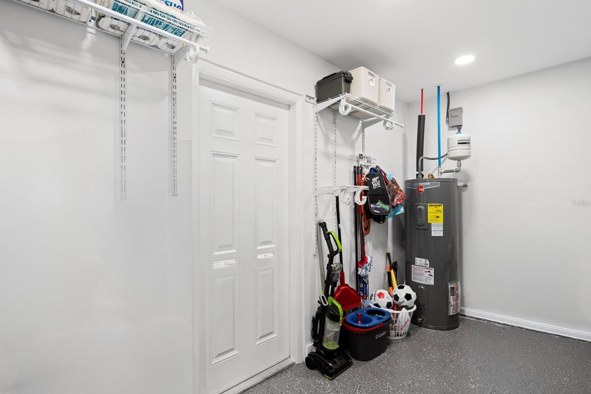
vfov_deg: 70.4
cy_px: 203
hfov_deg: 93.3
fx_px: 279
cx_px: 293
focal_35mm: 17
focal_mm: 16
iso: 640
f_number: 9
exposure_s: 1/6
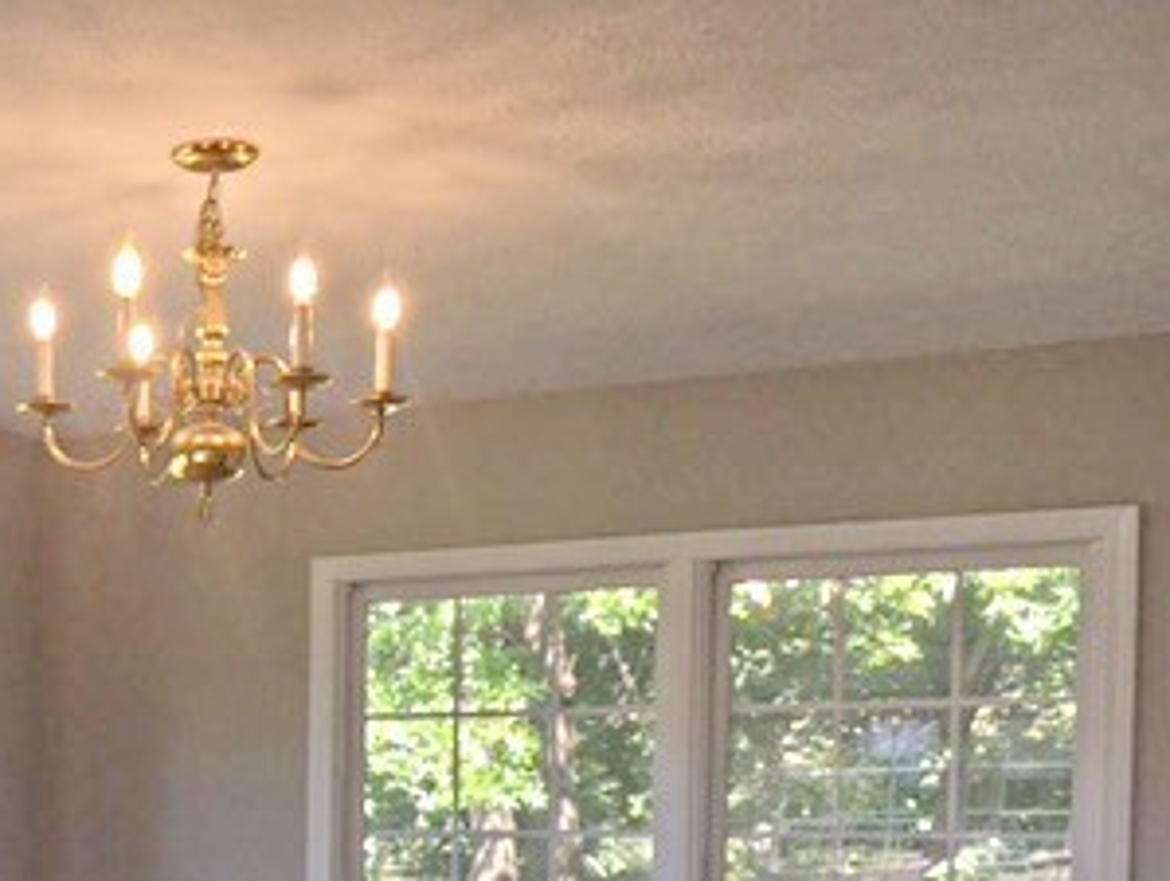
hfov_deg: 29.0
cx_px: -20
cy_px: 904
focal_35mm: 62
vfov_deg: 22.7
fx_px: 2098
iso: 25
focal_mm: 4.2
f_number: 2.2
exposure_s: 1/120
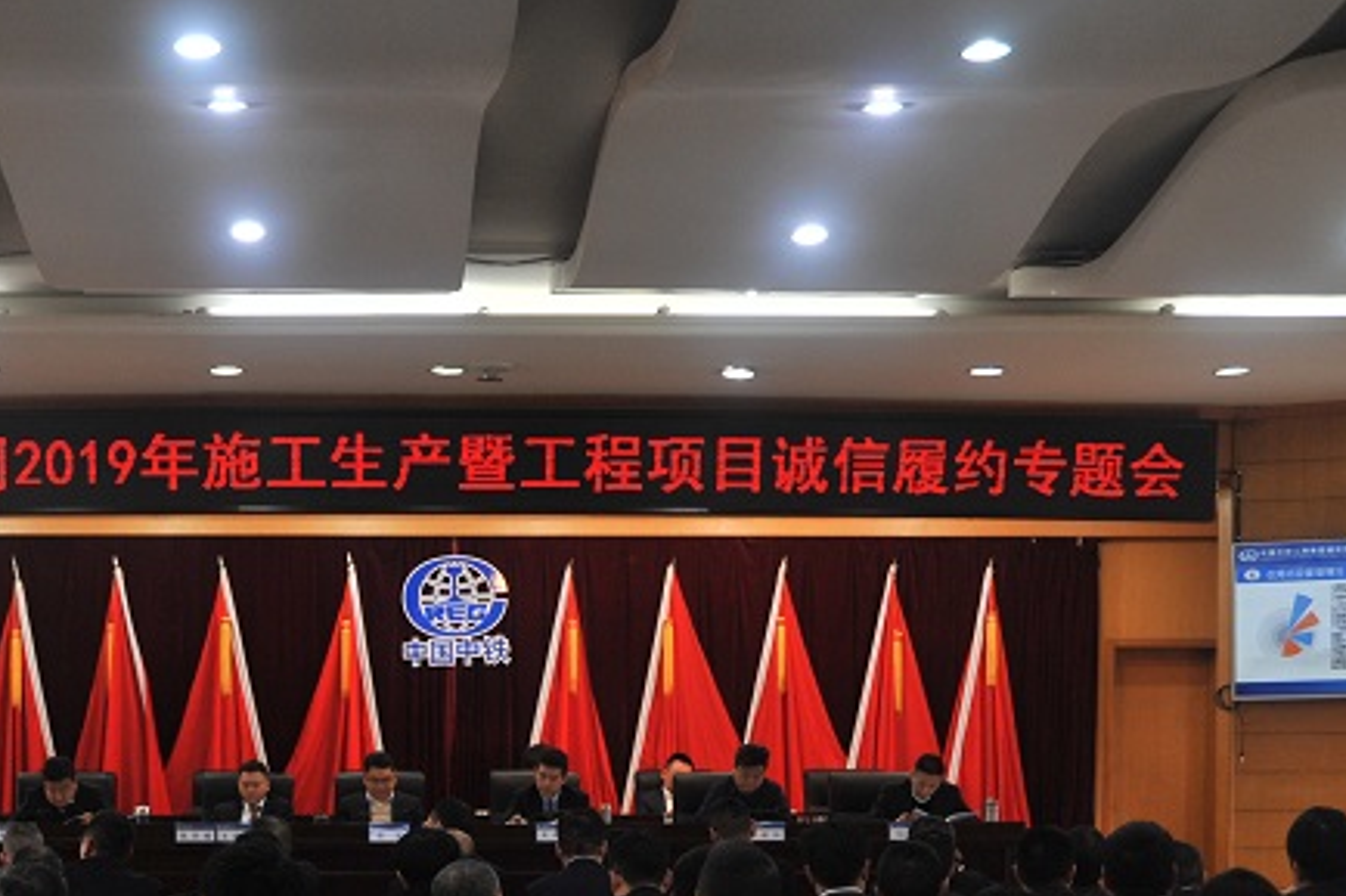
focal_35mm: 59
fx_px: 2205
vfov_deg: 22.4
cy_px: 809
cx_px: 431
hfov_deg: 33.6
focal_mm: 32
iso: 1000
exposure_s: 1/125
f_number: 5.6
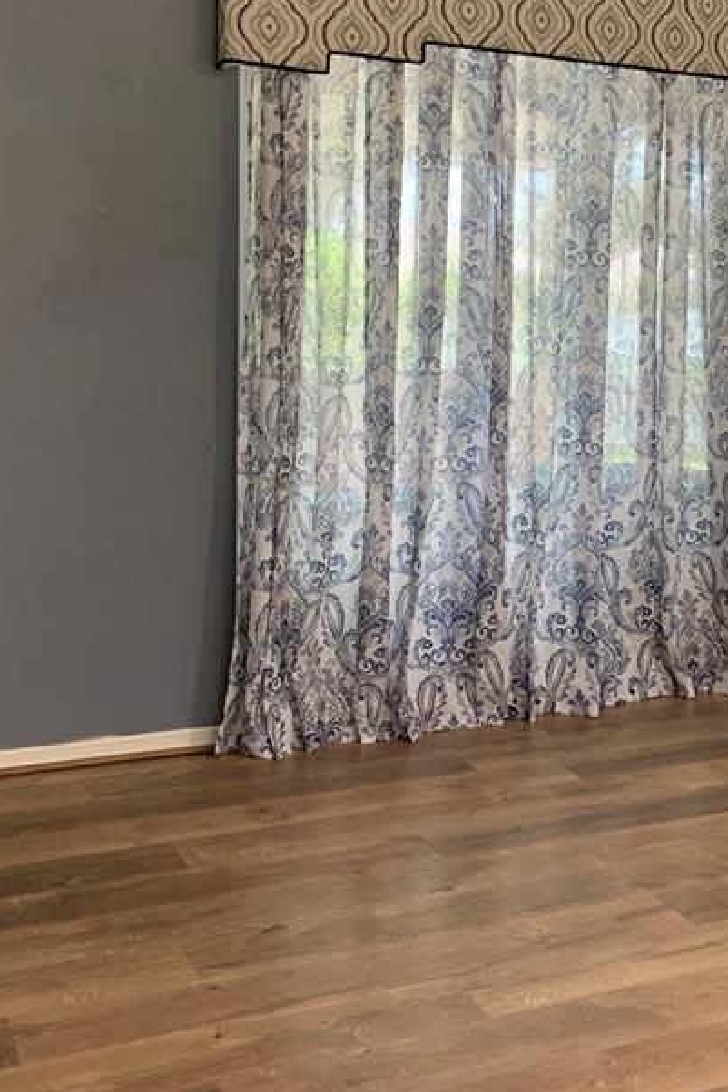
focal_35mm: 46
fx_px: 1396
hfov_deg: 28.7
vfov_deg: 42.4
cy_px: 412
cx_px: 565
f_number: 1.8
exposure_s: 1/60
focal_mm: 4.25
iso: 250
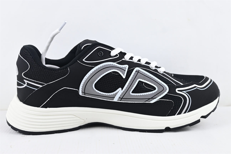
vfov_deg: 32.4
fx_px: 265
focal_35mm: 41
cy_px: 77
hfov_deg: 47.2
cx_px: 116
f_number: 4.5
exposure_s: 1/125
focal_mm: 27.5
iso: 450
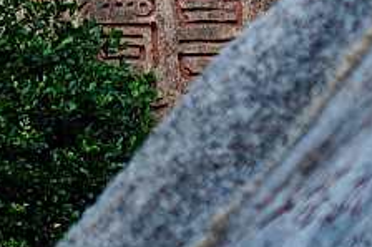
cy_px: -317
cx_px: -342
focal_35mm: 401
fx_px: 4140
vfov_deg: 3.4
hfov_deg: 5.1
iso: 100
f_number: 2.8
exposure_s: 1/80
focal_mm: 27.57
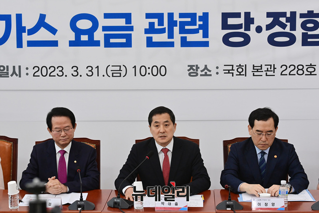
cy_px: 106
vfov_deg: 17.1
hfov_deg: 25.4
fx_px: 709
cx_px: 160
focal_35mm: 80
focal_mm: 80
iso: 4000
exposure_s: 1/200
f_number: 10
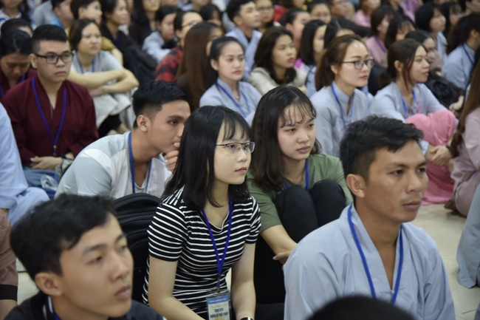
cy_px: 160
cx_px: 240
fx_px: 1040
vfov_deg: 17.5
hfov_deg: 26.0
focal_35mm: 78
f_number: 4
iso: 1000
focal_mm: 78
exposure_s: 1/40
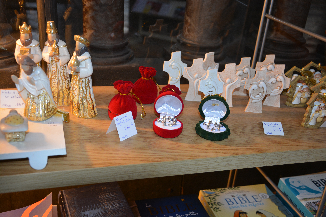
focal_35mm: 42
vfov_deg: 31.9
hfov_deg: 46.4
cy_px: 108
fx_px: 380
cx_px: 163
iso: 560
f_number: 4
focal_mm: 28
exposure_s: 1/60
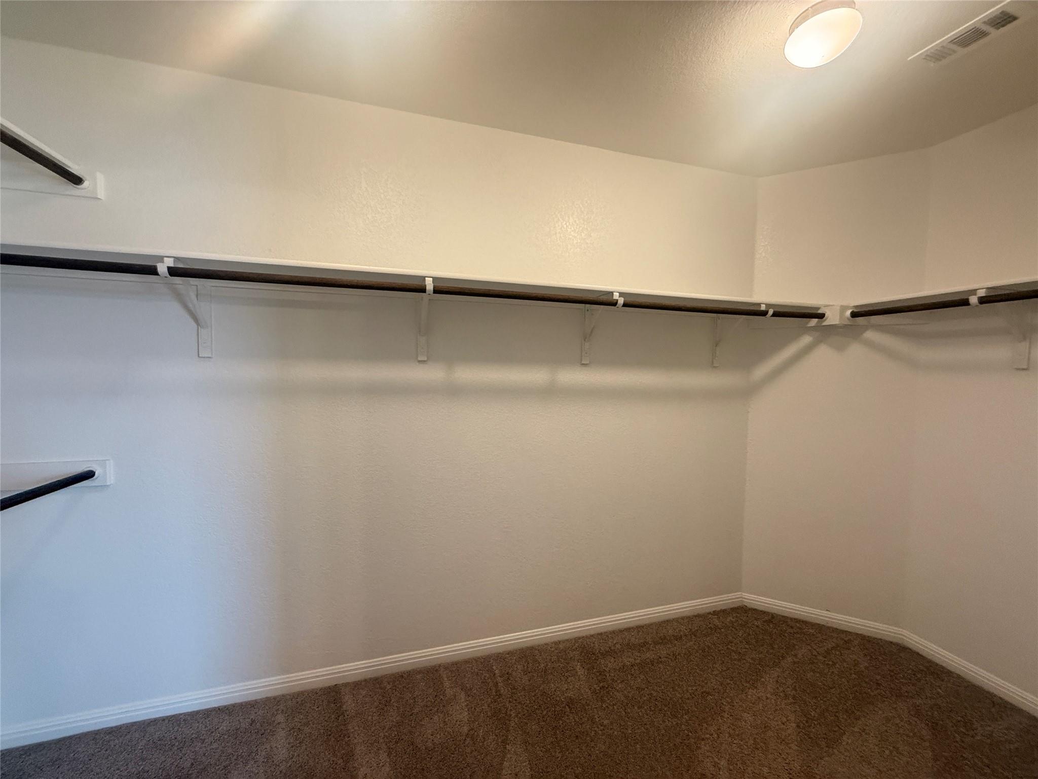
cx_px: 519
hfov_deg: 102.1
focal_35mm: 14
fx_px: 420
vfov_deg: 85.7
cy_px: 390
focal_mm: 2.22
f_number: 2.2
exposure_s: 1/60
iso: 250
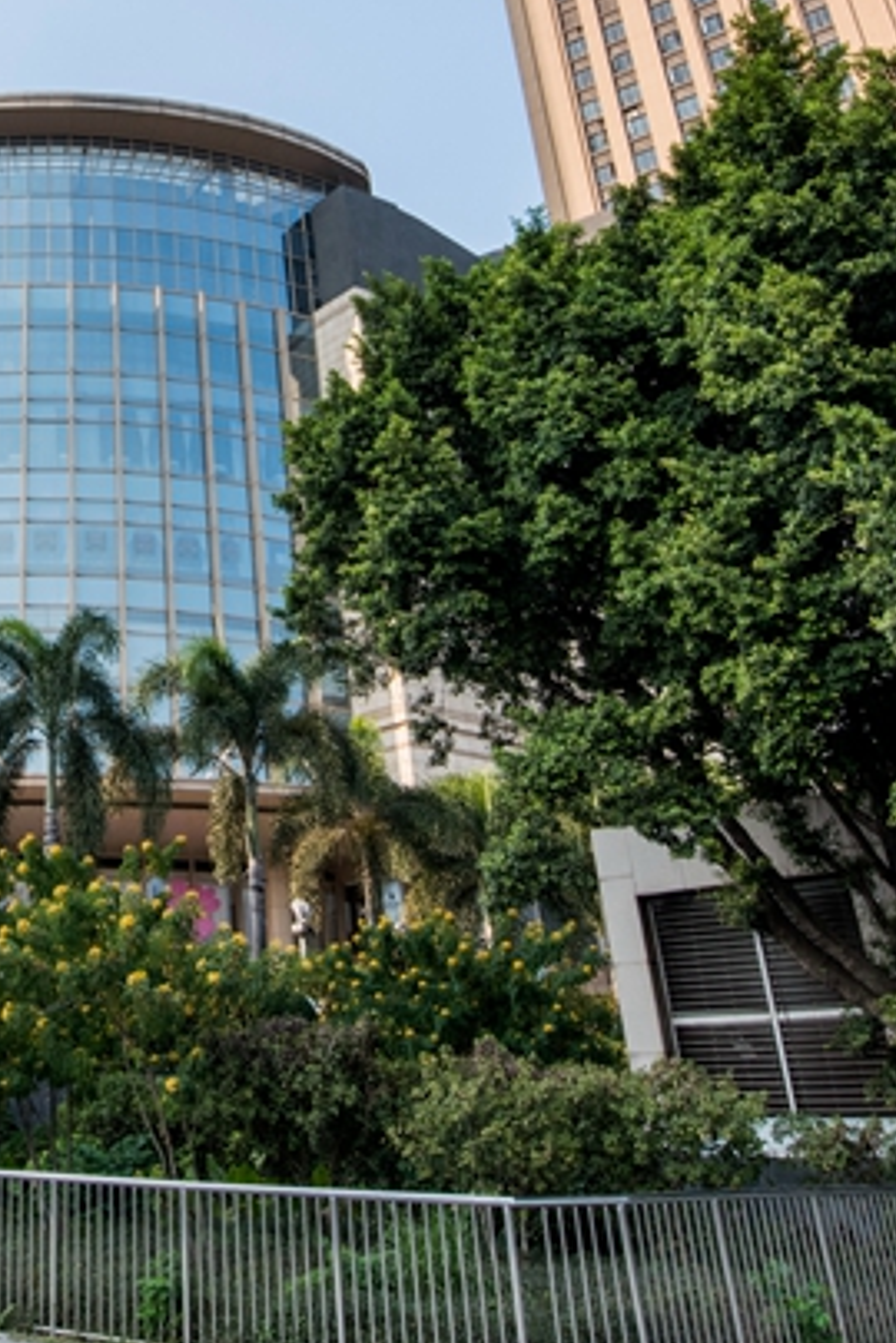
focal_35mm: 40
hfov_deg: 31.2
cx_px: 27
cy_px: 270
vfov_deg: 46.0
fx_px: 1493
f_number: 13
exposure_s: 1/125
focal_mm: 15
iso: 200
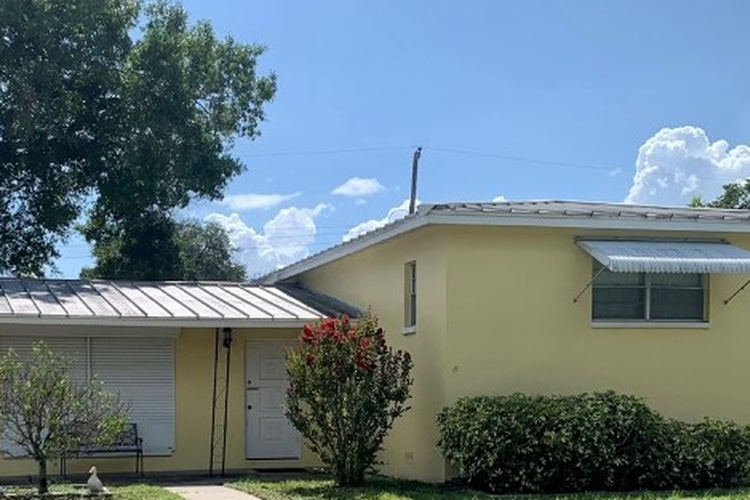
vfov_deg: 22.4
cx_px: 277
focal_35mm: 59
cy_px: 465
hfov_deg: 33.7
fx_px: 1229
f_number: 1.8
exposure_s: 1/2755
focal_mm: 4.25
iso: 25
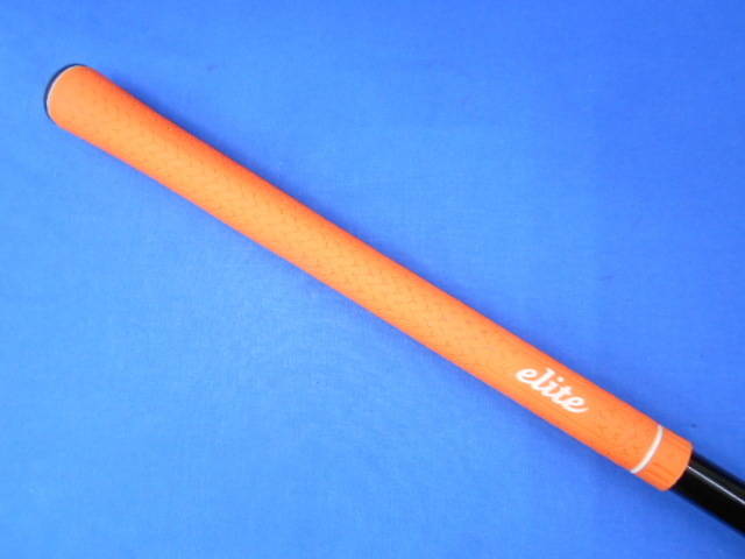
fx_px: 560
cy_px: 280
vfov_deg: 53.1
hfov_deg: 67.3
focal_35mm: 26
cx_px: 372
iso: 320
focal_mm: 4.6
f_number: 3.2
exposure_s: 1/30
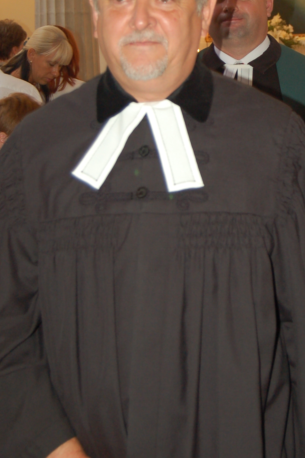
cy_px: 93
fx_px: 1210
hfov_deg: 14.3
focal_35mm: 95
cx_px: 244
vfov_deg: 21.2
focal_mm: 30
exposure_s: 1/60
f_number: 4.2
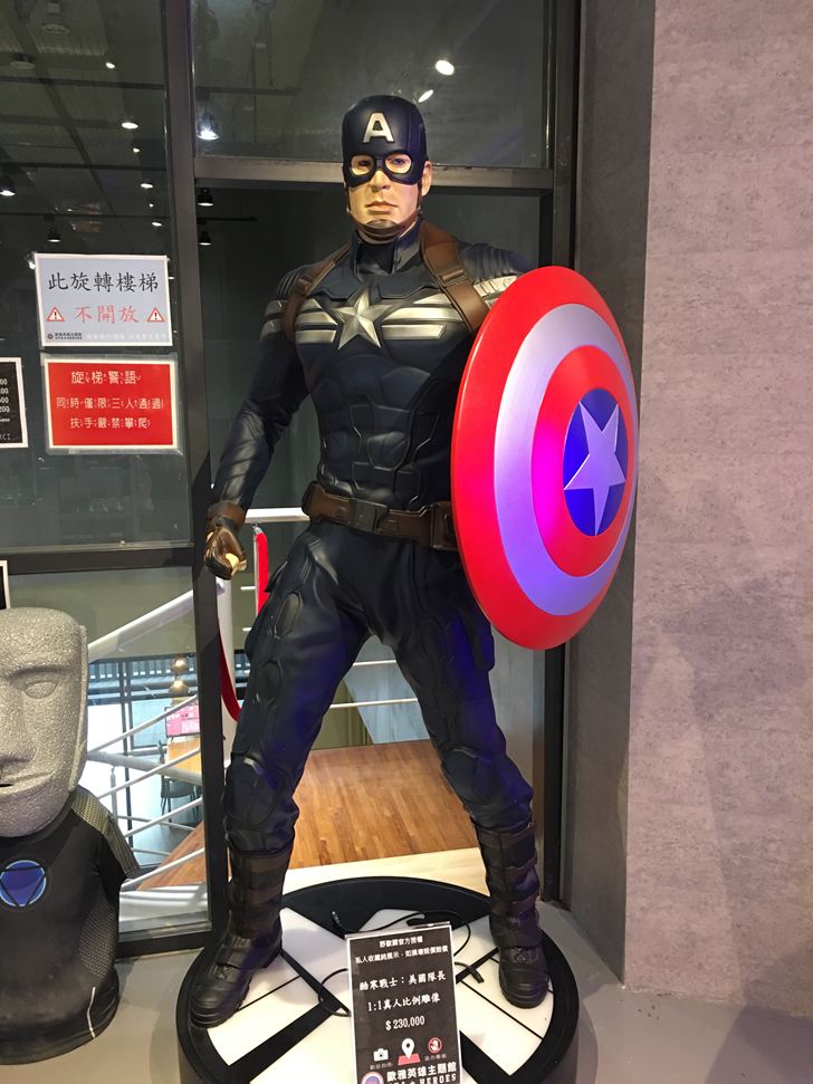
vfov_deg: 61.7
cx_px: 406
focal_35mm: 29
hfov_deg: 48.2
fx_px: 908
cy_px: 542
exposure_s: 1/10
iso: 80
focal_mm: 4.15
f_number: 2.2
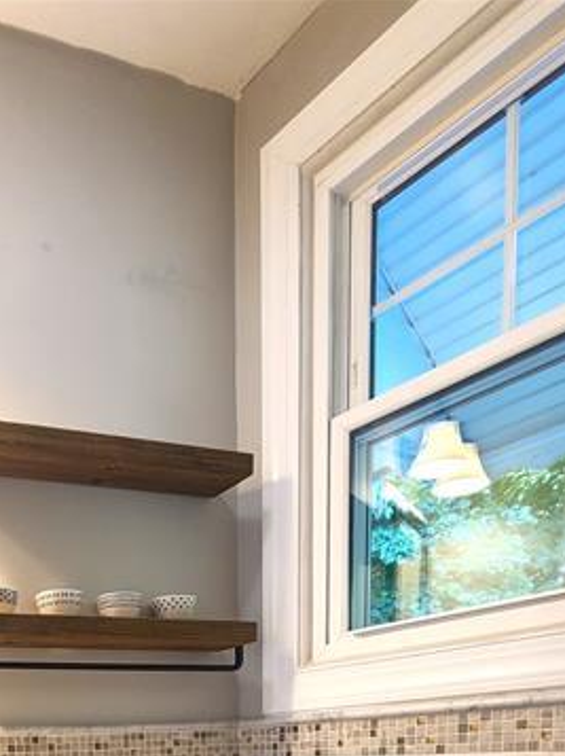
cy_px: 811
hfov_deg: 44.0
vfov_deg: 47.9
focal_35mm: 28
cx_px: 30
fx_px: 610
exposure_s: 1/60
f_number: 2.2
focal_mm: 2.2
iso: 160
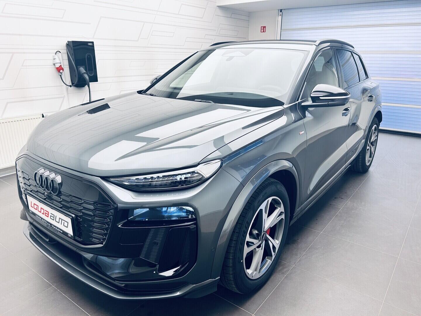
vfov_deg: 53.1
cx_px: 210
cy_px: 158
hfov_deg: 67.3
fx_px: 316
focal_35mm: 26
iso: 32
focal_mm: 5.7
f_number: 1.5
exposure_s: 1/149
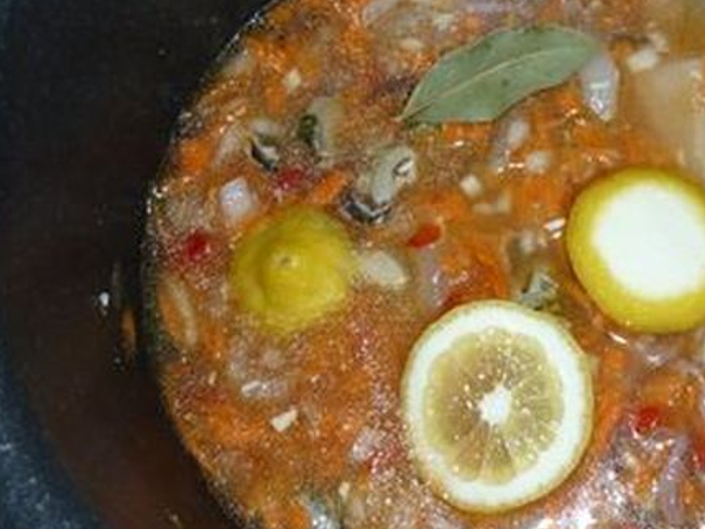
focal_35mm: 50
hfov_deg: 37.3
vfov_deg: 29.1
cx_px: 519
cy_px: 263
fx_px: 1019
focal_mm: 5.5
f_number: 2.8
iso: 100
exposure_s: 1/30
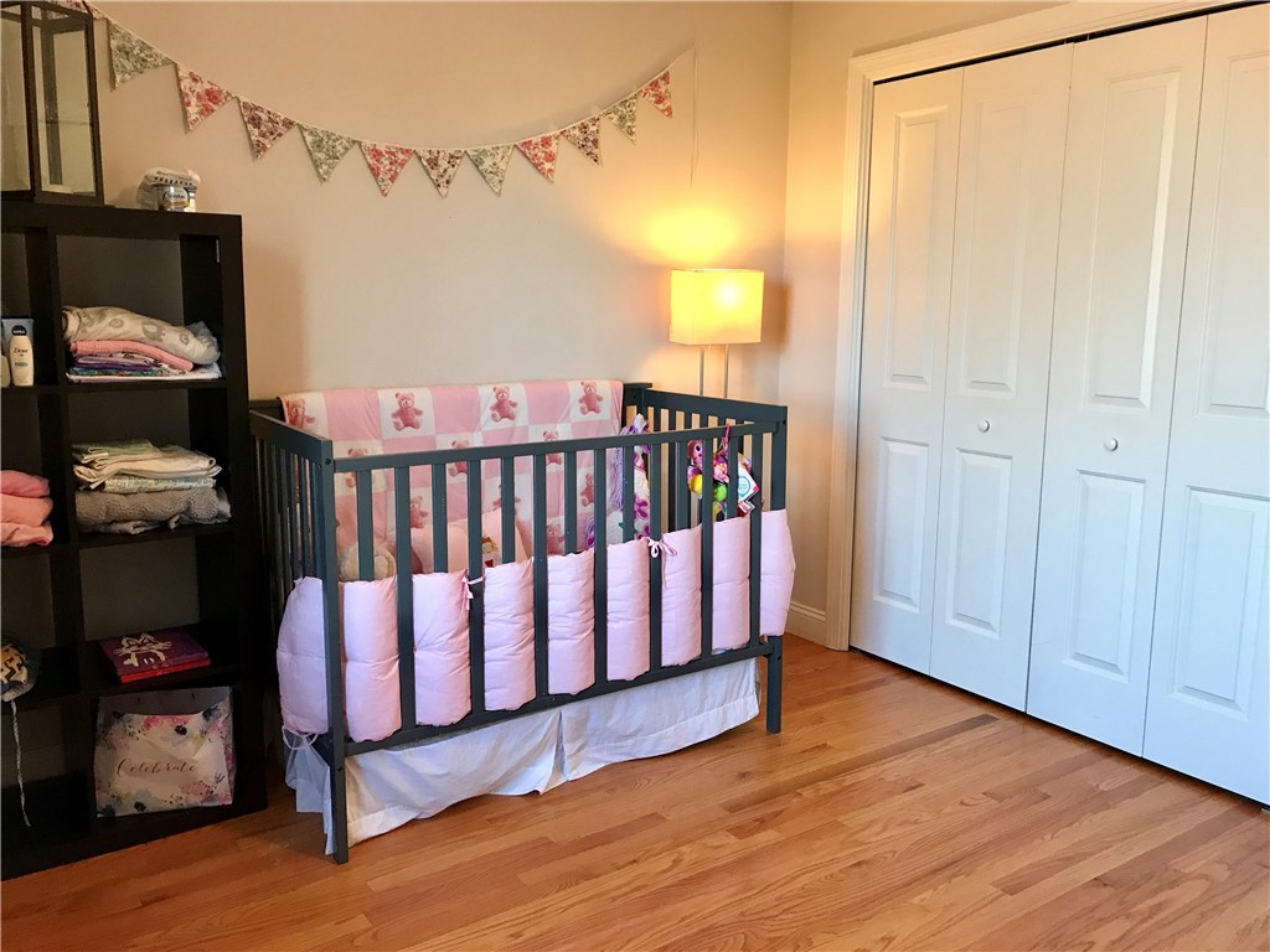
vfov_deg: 49.7
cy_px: 476
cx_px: 635
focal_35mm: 28
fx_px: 1027
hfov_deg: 63.4
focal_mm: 3.99
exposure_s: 1/20
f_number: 1.8
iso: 40
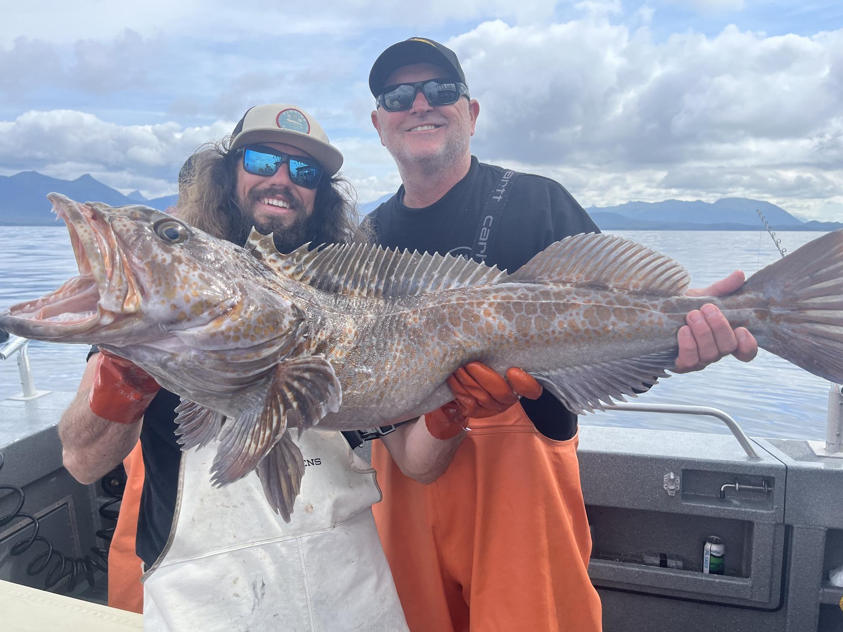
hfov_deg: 65.3
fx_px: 658
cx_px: 407
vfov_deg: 51.4
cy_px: 316
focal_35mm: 27
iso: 50
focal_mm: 5.1
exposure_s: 1/1923
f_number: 1.6
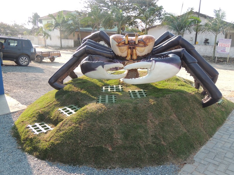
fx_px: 203
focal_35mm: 30
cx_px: 117
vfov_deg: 46.8
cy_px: 88
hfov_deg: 60.0
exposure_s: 1/320
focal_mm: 5.3
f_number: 3.1
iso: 100
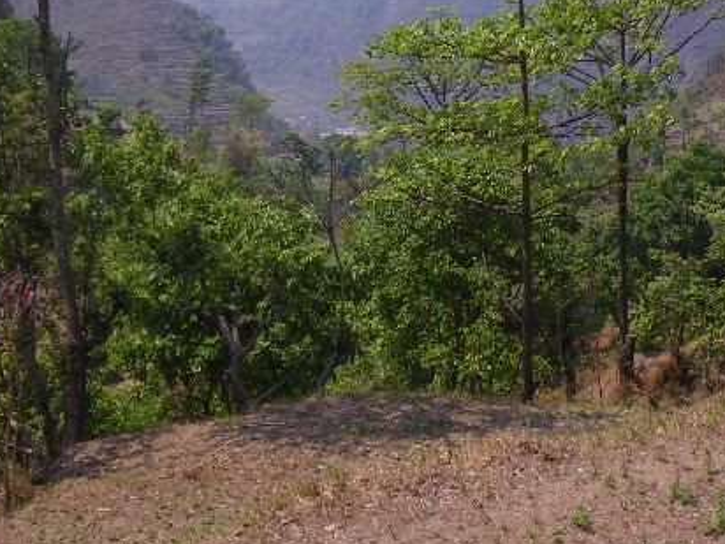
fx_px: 1215
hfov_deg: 33.2
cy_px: 102
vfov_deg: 24.8
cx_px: 360
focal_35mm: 58
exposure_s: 1/400
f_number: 4.2
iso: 50
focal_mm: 5
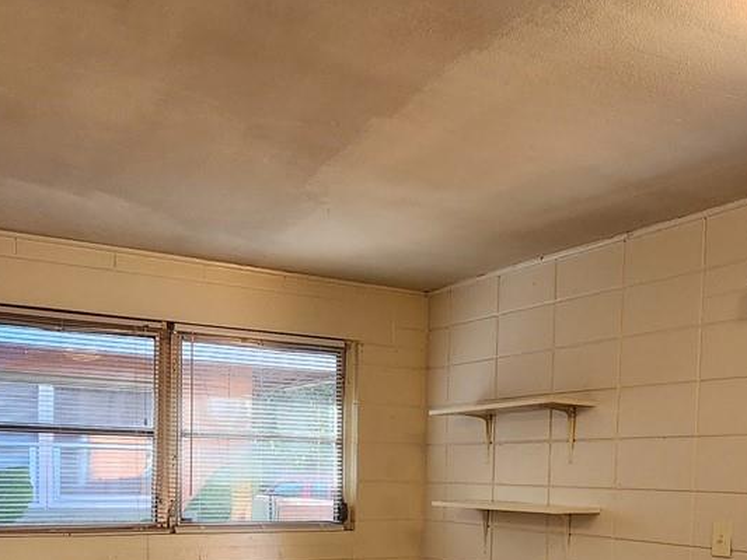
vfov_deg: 34.4
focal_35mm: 39
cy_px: 522
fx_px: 842
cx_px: 409
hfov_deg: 47.8
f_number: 2.2
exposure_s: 1/60
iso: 160
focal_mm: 2.2
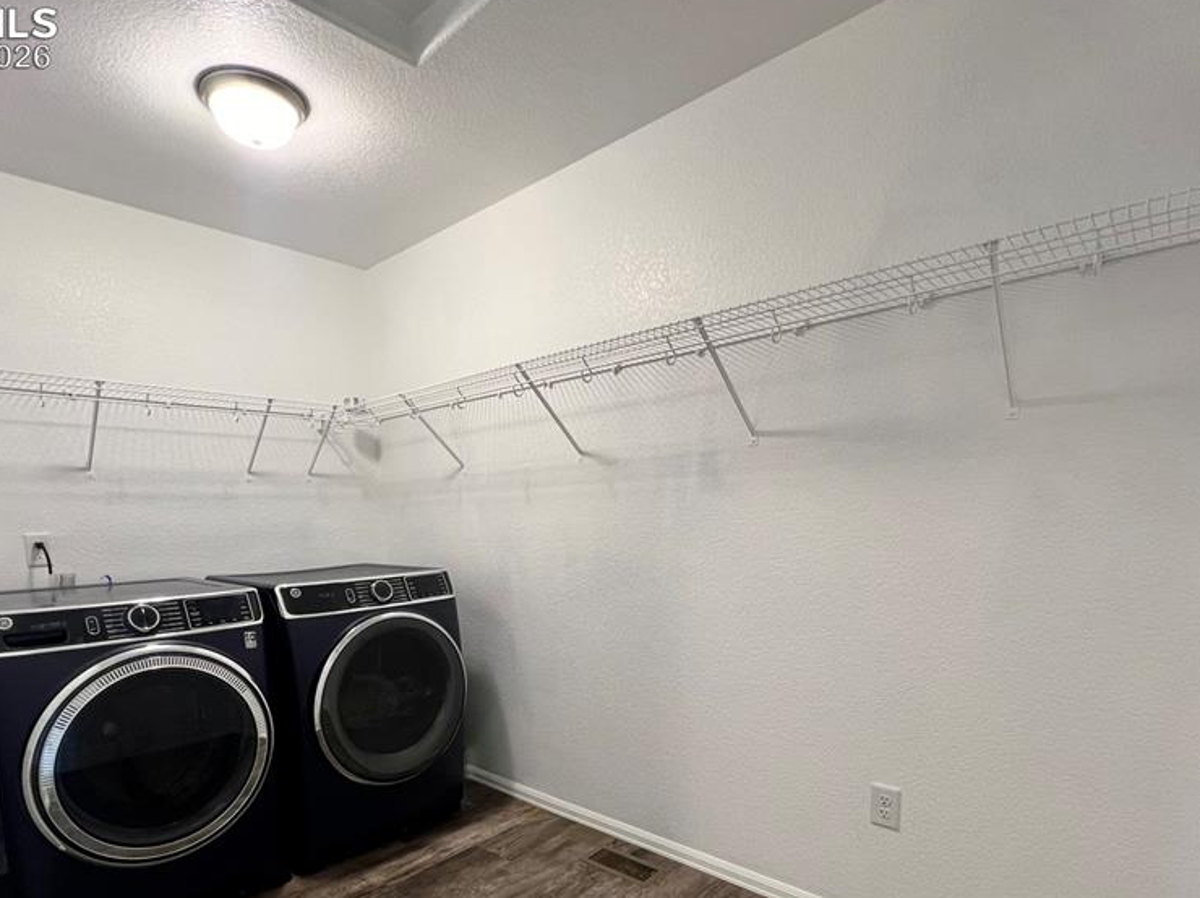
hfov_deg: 87.7
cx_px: 563
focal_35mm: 18
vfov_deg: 69.4
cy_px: 601
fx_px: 624
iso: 160
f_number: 1.8
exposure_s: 1/60
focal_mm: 1.57
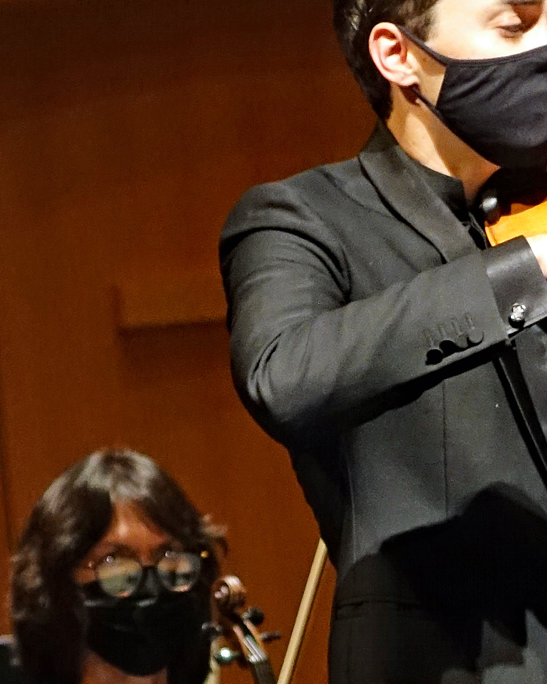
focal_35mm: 744
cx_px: 727
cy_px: 717
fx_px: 15056
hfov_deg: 2.1
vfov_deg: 2.6
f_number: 2.8
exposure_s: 1/200
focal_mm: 73.3
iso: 1250
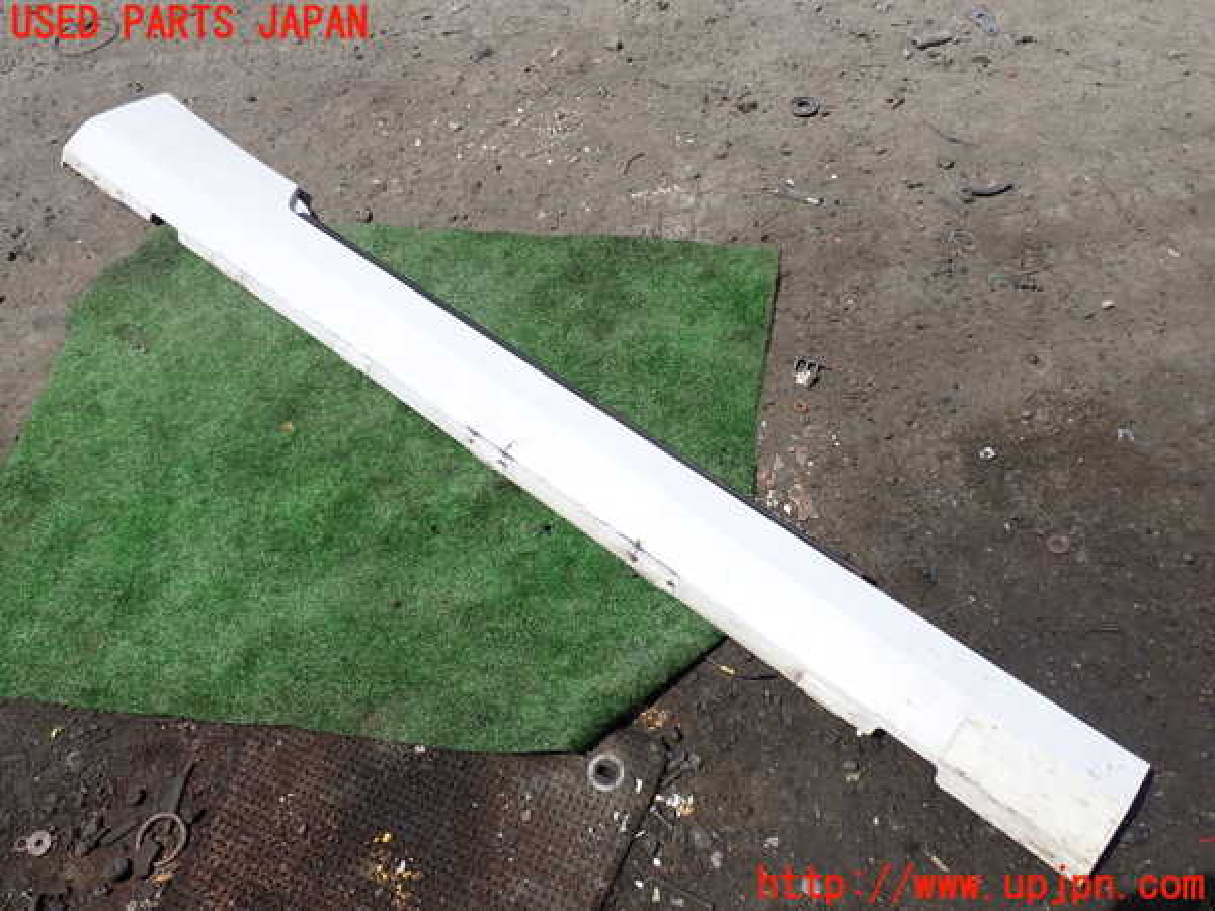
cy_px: 456
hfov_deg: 60.0
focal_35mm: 30
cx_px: 608
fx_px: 1053
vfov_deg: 46.8
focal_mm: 5.4
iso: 100
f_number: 9
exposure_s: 1/200
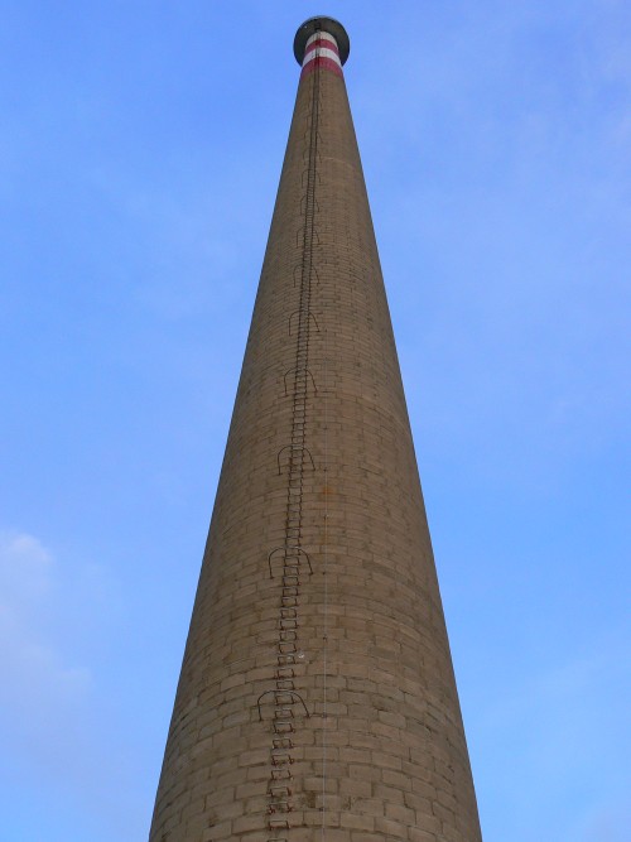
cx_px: 316
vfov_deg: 51.4
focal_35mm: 36
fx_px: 875
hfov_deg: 39.6
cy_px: 421
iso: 100
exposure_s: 1/40
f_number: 5.6
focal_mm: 6
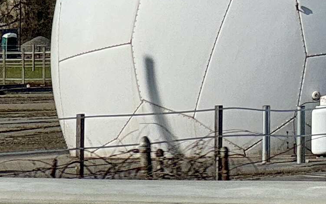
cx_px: 695
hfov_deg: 4.7
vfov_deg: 3.0
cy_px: -349
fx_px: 3893
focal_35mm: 438
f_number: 2.8
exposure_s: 1/1206
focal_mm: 9
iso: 25
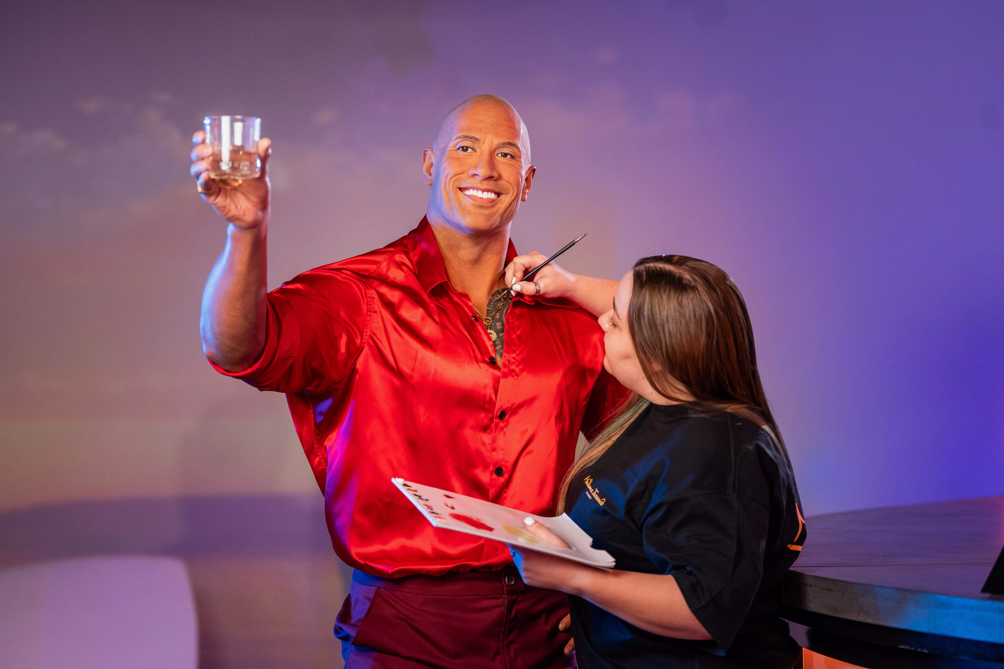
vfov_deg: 12.3
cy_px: 334
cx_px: 502
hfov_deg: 18.4
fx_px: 3095
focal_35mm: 111
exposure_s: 1/125
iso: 1000
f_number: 2.8
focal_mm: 111
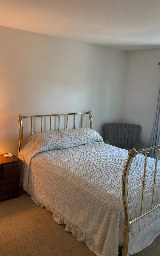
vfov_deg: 61.2
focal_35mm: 31
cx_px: 82
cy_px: 128
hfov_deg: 40.6
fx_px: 216
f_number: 1.8
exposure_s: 1/60
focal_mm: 3
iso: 125
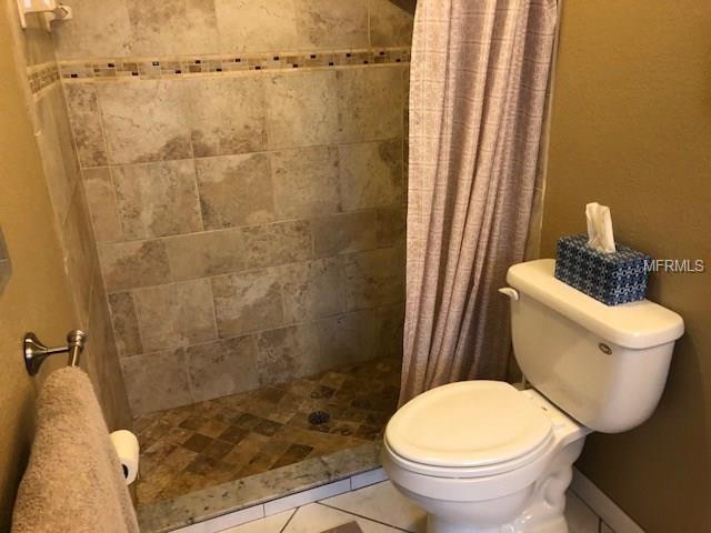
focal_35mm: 28
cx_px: 356
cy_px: 266
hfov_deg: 63.4
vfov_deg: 49.7
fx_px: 575
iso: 100
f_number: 1.8
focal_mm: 4
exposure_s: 1/15
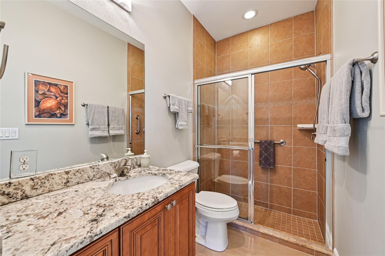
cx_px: 192
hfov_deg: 104.3
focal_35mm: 14
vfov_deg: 81.1
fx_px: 150
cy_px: 128
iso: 400
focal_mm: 14
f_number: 8
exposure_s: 1/6
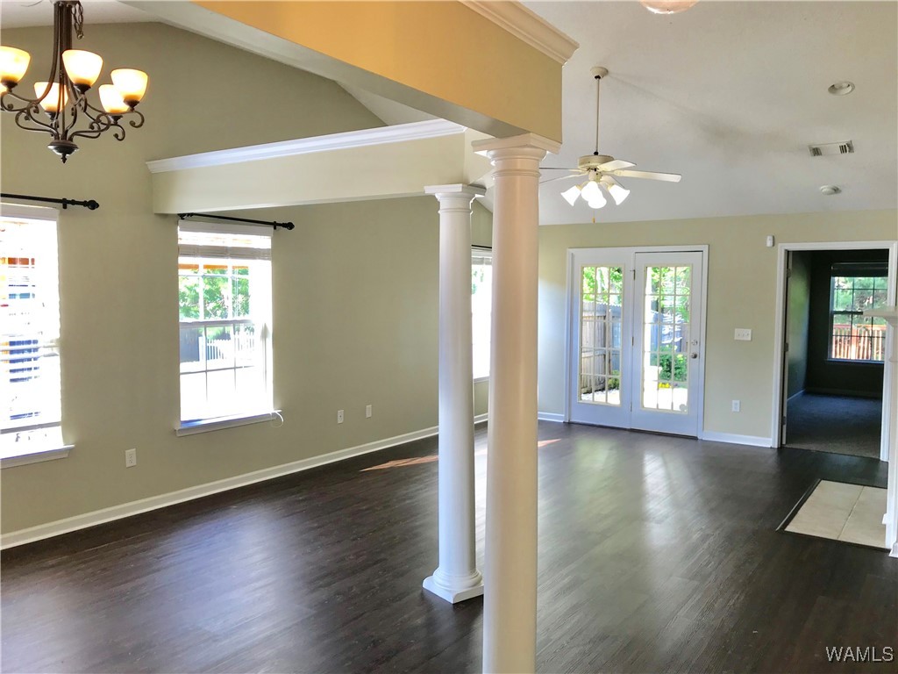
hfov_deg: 63.4
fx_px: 726
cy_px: 337
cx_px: 449
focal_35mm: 28
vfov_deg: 49.7
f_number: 1.8
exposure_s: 1/60
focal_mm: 3.99
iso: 20
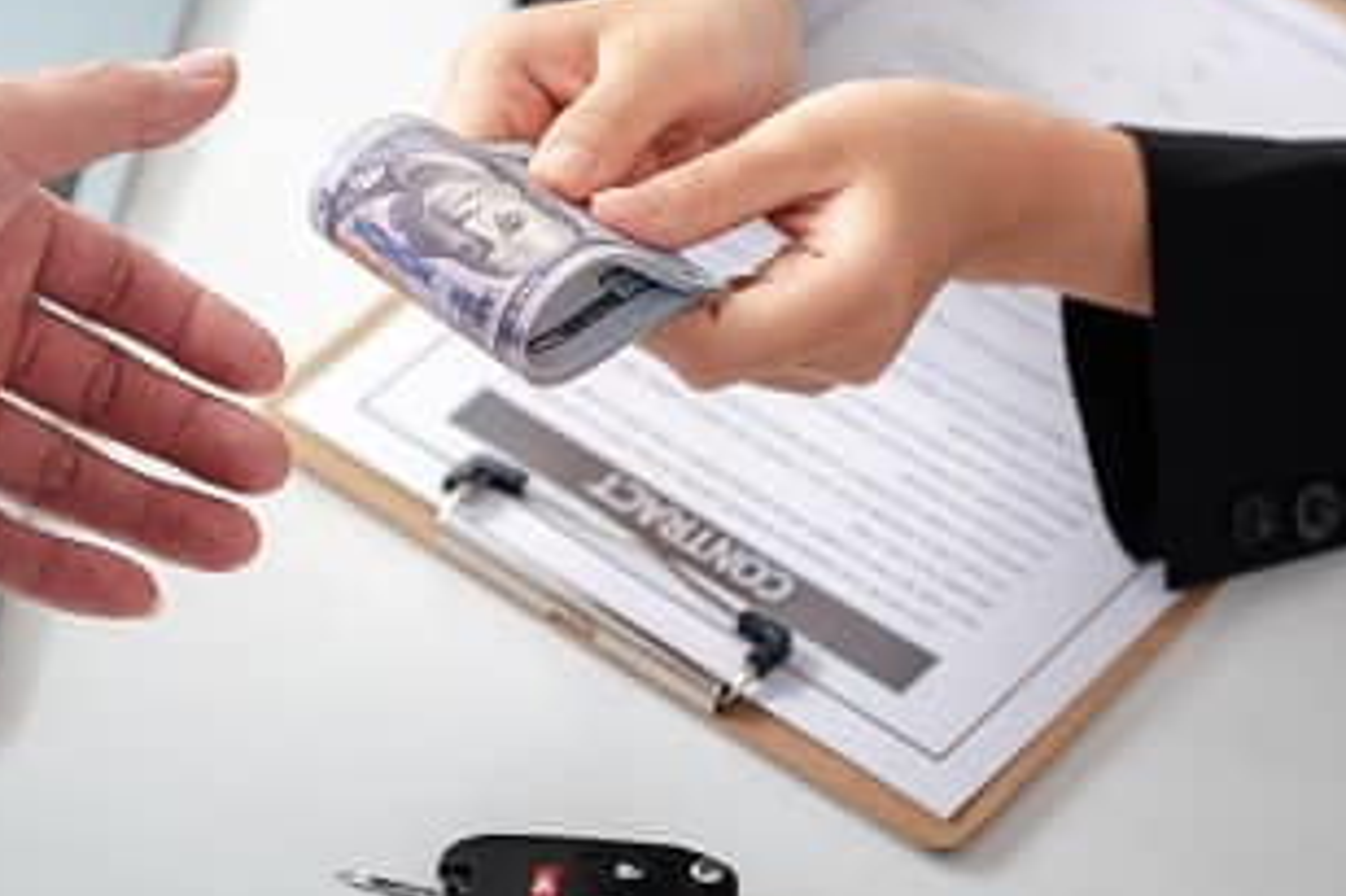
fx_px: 5456
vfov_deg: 9.4
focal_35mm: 146
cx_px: 511
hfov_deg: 14.1
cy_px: 258
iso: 250
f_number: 2.8
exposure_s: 1/200
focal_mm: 75
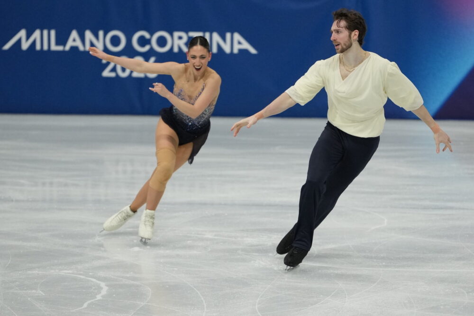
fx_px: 2963
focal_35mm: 225
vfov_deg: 6.1
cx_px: 237
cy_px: 158
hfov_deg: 9.1
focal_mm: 150
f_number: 2
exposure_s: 1/4000
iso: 2000
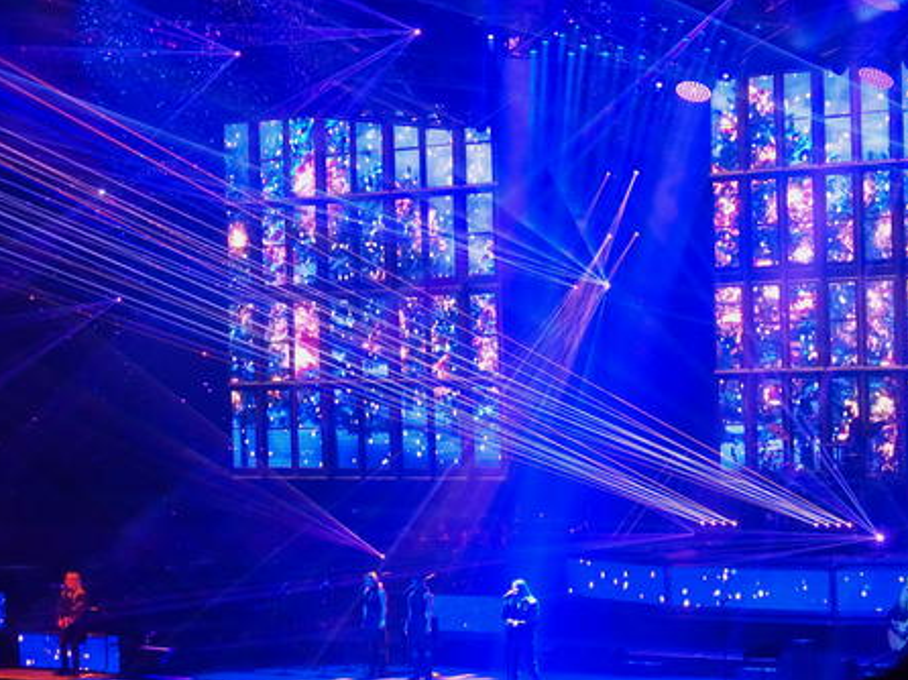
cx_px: 452
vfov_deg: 14.6
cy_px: 340
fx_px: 2648
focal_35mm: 101
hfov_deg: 19.5
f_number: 2.8
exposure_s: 1/50
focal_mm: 21.2
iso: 800
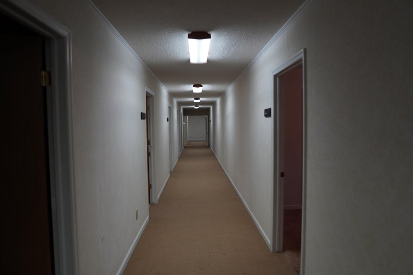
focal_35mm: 24
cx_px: 206
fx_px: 275
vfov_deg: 53.1
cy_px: 138
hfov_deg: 73.7
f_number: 1.4
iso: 100
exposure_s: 1/250
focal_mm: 16
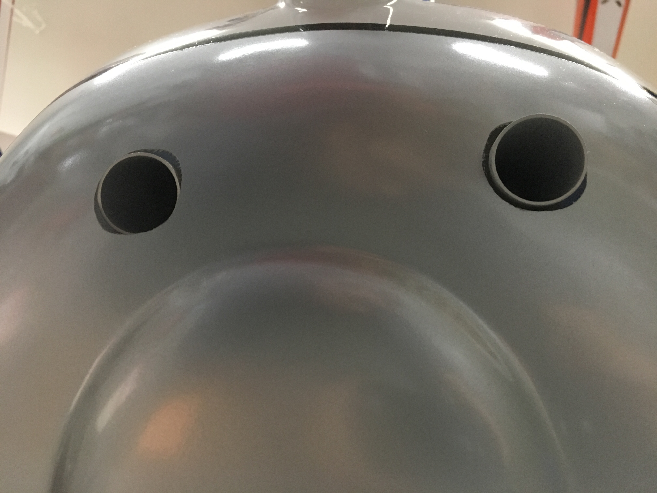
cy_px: 246
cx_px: 328
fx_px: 550
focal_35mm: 29
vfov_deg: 48.2
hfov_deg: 61.7
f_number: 2.2
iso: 200
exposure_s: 1/24
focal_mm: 4.15
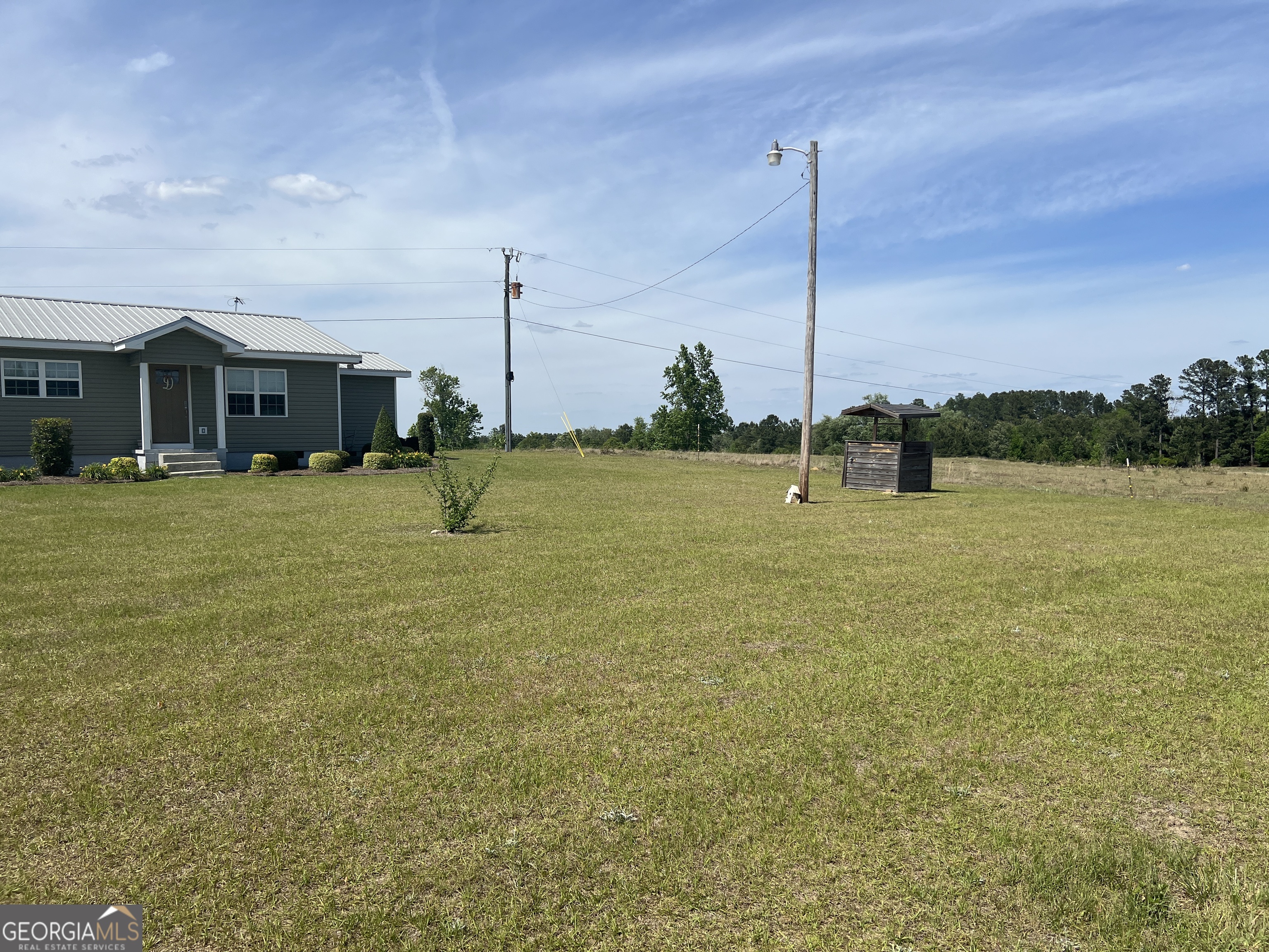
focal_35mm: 26
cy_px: 476
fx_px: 953
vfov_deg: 53.1
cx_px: 634
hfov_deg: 67.3
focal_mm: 5.7
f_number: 1.5
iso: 50
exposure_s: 1/6579
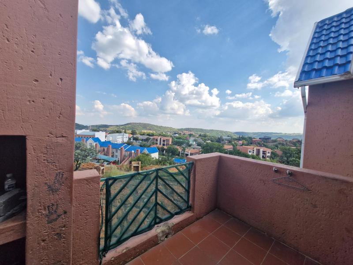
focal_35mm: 13
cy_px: 132
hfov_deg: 106.2
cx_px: 176
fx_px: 133
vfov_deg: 89.9
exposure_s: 1/1020
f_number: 2.2
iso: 50
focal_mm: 1.74
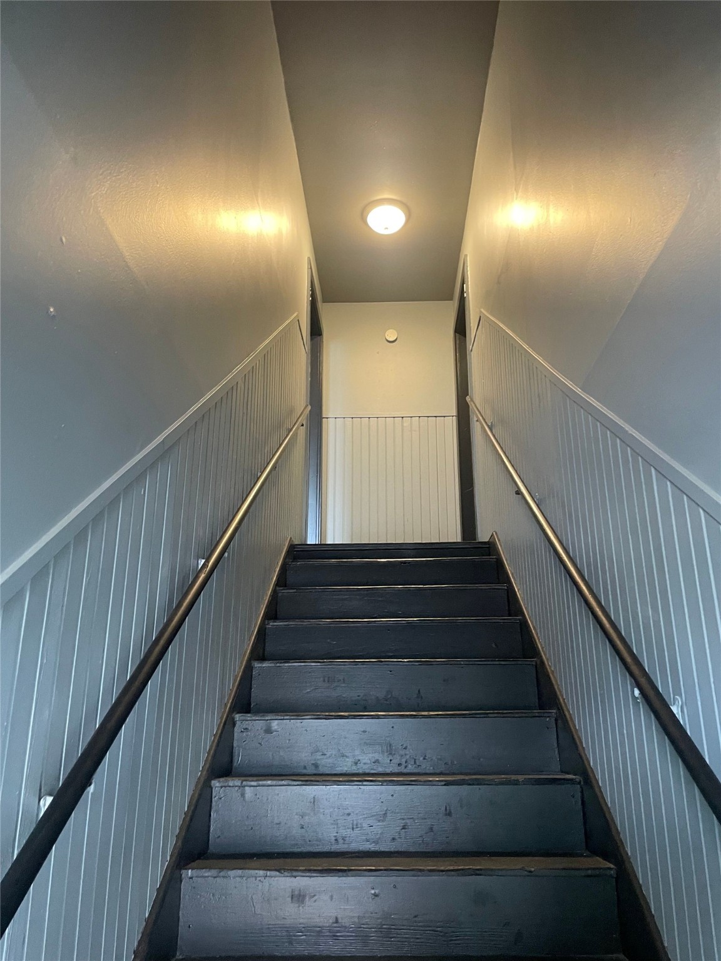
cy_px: 480
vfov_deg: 67.3
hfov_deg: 53.1
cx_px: 360
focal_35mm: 26
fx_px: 722
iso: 320
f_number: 1.6
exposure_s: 1/60
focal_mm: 4.2
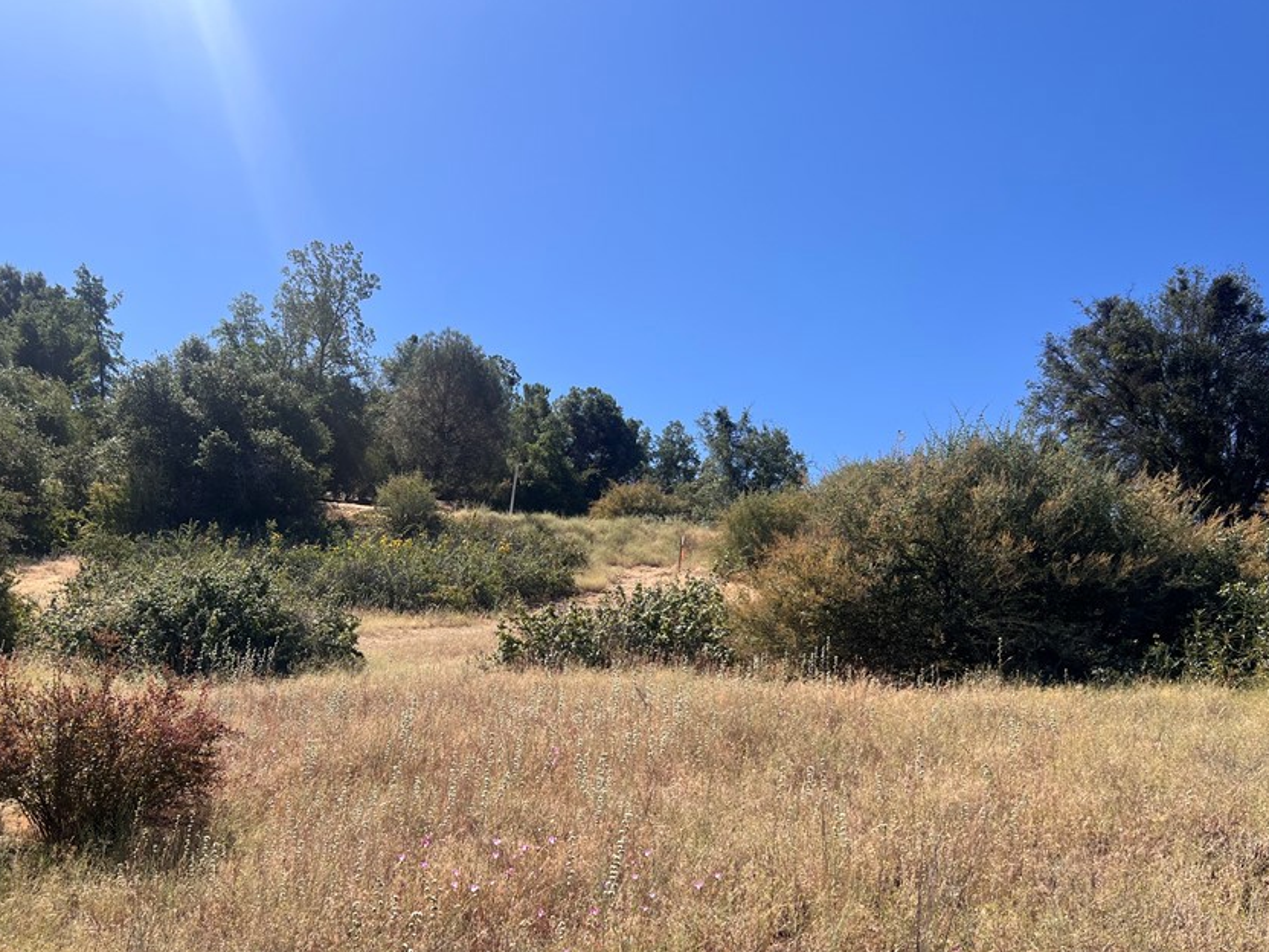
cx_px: 534
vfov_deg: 44.0
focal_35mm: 32
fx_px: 1173
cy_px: 552
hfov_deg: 56.5
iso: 50
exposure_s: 1/4630
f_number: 1.5
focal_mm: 5.7
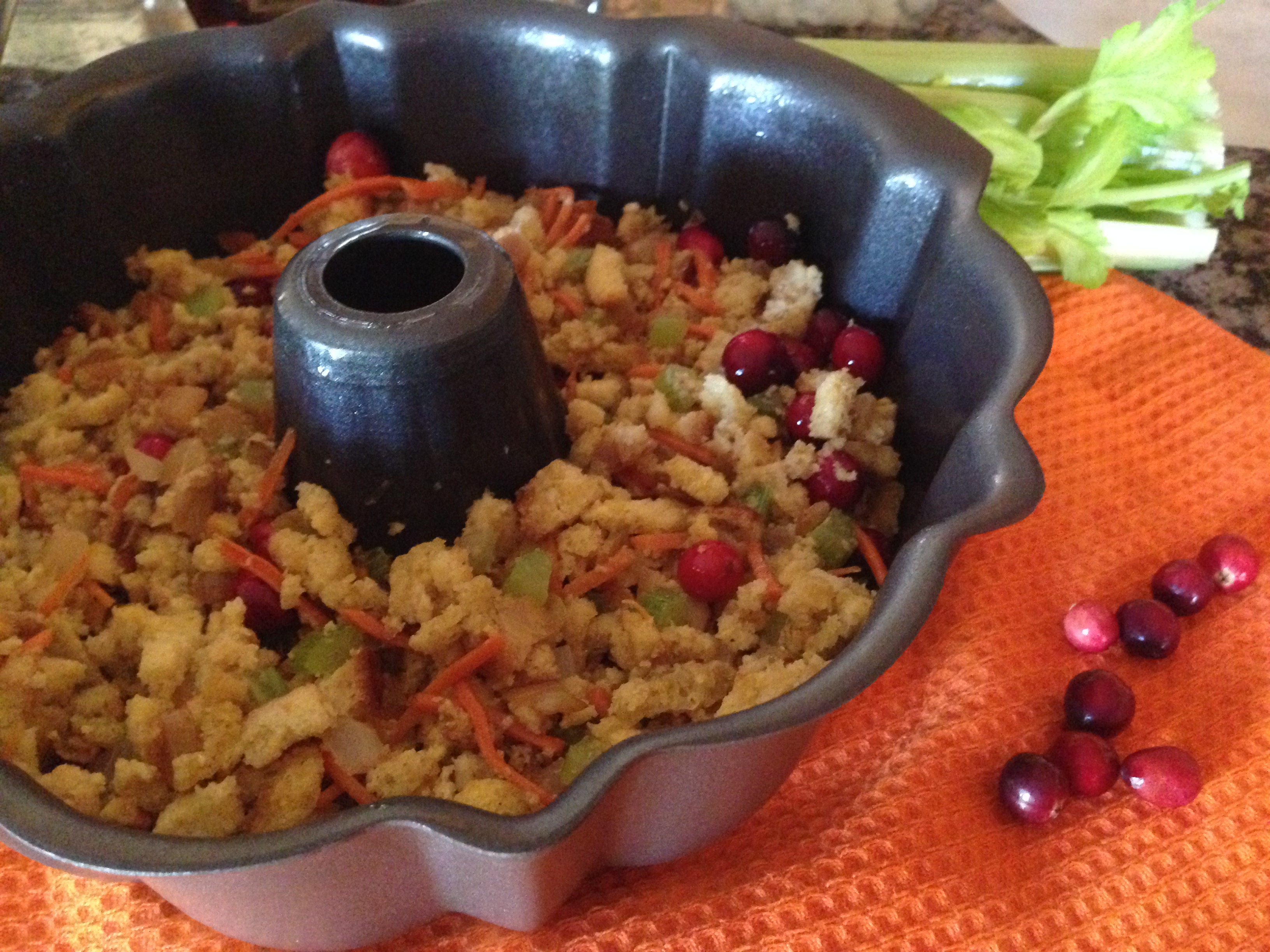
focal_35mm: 33
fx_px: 1211
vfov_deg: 42.9
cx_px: 635
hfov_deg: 55.4
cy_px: 476
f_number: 2.4
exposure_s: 1/15
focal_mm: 4.12
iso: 800
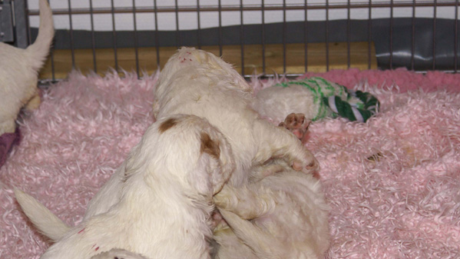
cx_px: 233
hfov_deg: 14.6
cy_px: 157
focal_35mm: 147
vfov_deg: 8.3
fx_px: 1793
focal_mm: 70
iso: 400
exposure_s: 1/125
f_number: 5.6
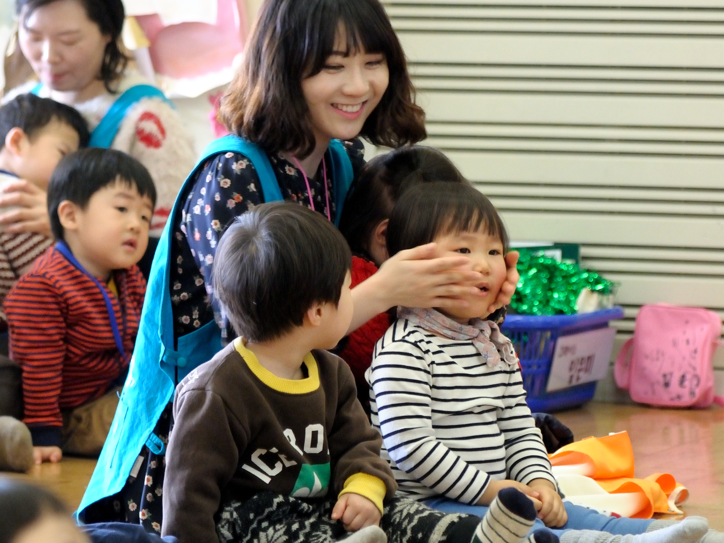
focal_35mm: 273
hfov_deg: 7.3
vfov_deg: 5.4
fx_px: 5710
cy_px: 153
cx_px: 378
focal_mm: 120
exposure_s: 1/60
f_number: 4
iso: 1800
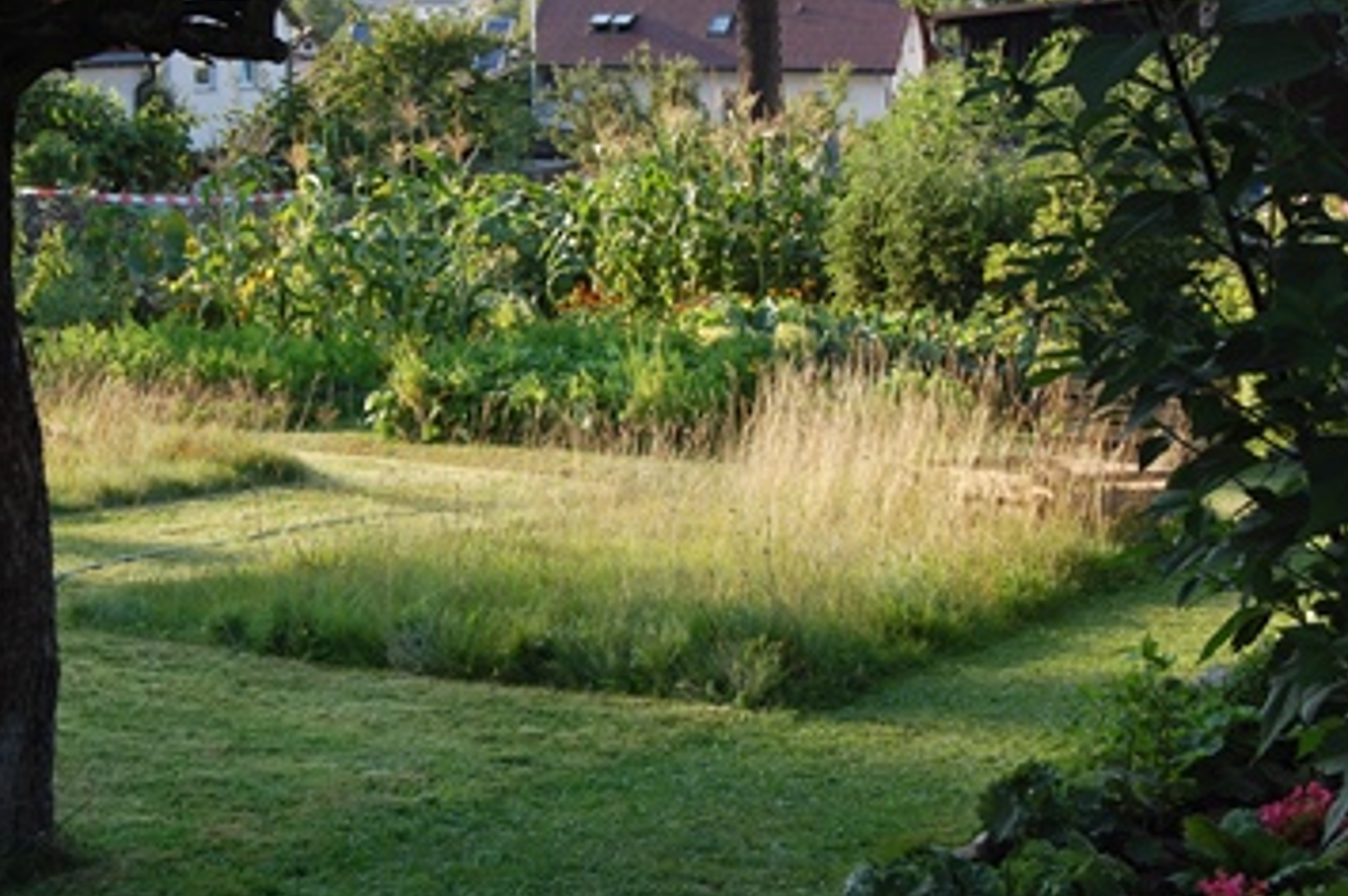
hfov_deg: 28.1
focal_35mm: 72
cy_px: 353
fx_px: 2693
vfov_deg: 18.9
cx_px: 581
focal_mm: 38
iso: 200
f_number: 7.1
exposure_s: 1/160
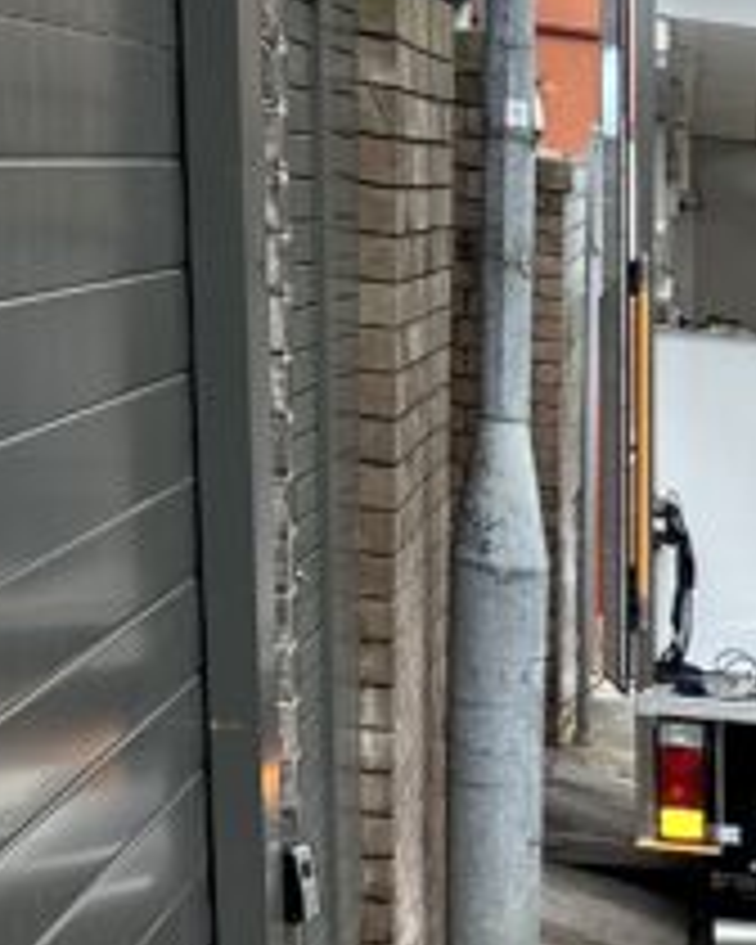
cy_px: 1845
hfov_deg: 12.4
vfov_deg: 14.3
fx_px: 3188
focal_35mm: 114
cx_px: 1368
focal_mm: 6.86
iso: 64
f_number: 1.78
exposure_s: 1/204
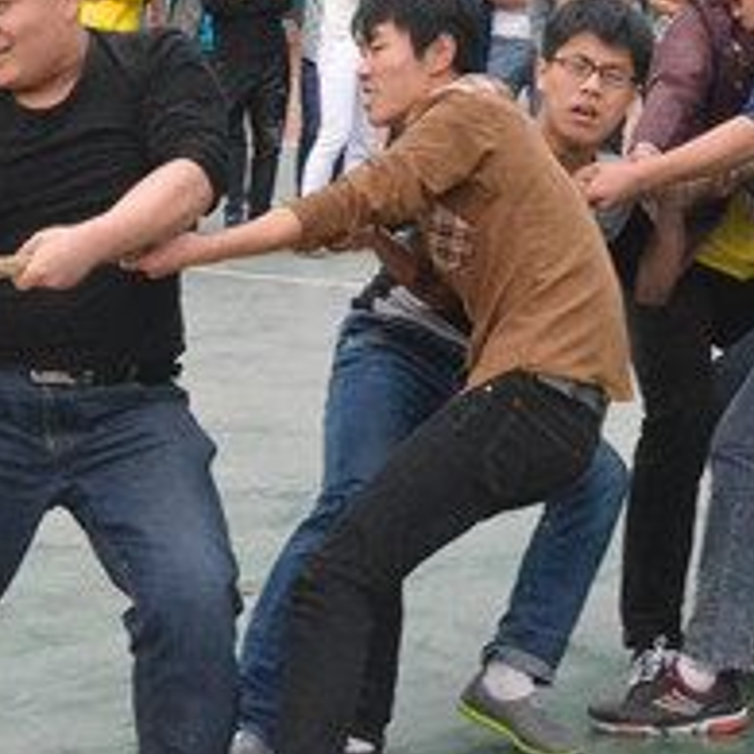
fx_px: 2095
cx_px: 797
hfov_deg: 19.7
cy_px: 311
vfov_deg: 20.4
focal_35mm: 85
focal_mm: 26
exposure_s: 1/500
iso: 6400
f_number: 11
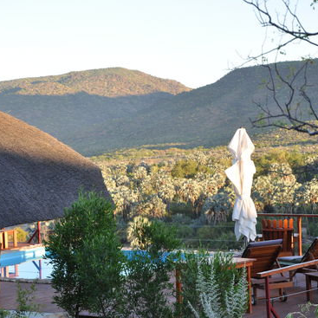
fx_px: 1008
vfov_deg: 17.9
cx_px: 165
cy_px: 160
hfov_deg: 17.9
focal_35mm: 97
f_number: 9
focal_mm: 50
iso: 200
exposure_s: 1/80
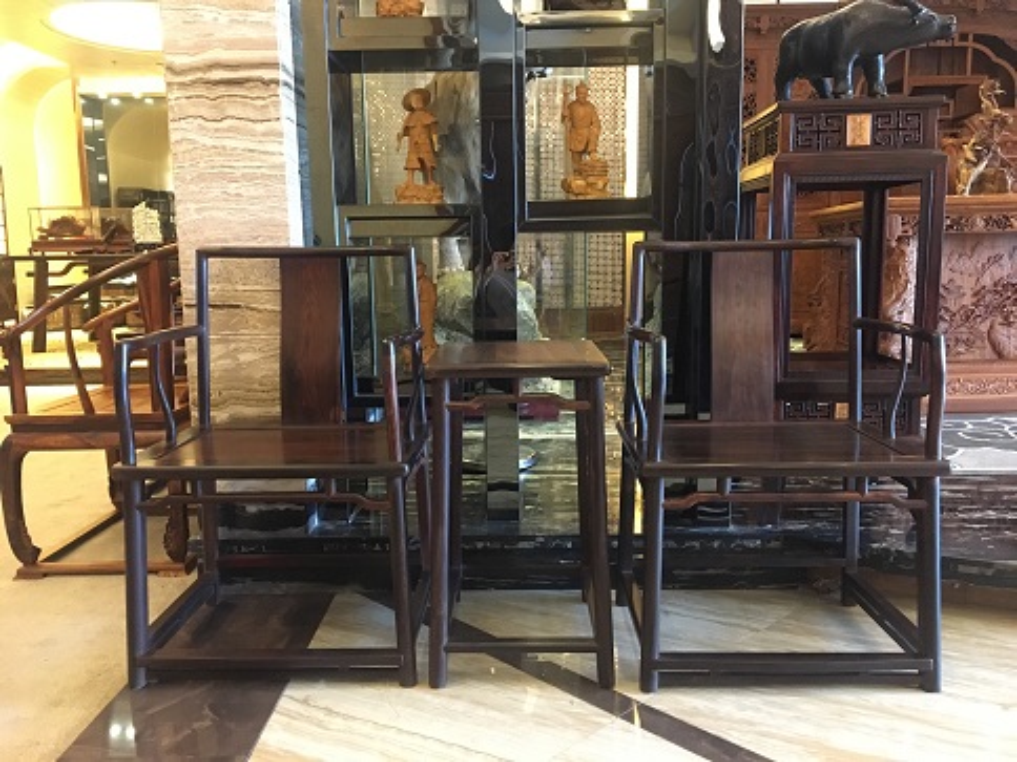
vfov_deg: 48.2
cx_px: 508
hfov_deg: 61.7
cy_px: 381
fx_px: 852
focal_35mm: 29
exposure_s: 1/17
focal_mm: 4.15
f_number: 2.2
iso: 320
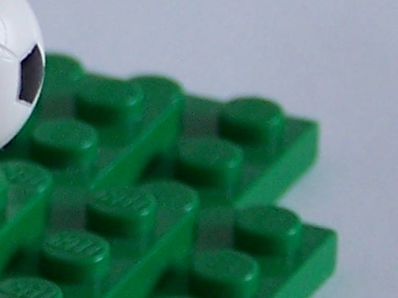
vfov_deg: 2.4
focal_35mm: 628
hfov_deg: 3.1
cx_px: -466
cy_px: 30
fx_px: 7218
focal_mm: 17.5
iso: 80
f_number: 3.2
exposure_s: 1/4
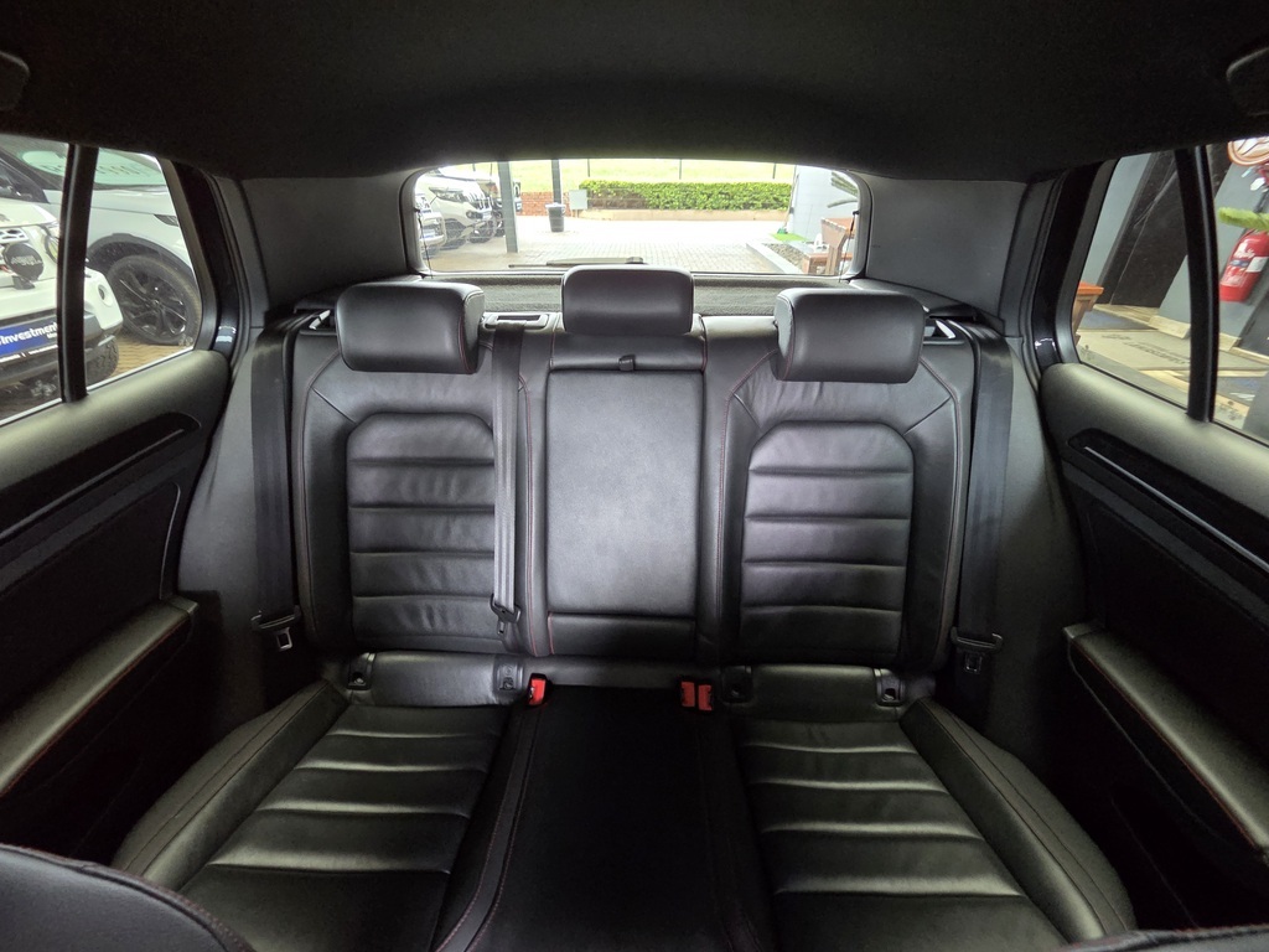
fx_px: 477
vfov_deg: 89.9
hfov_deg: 106.2
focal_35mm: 13
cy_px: 476
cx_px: 634
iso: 1000
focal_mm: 2.2
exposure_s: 1/50
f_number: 2.2
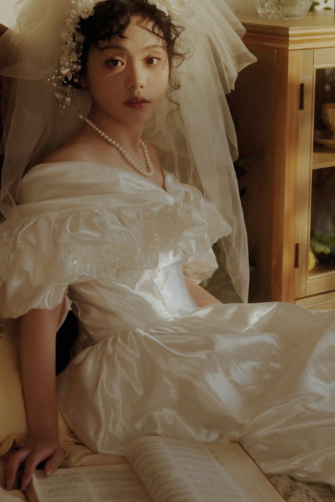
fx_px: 1229
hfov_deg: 15.5
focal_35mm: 88
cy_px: 253
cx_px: 205
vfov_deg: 23.1
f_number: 2.8
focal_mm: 47
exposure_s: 1/1000
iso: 800
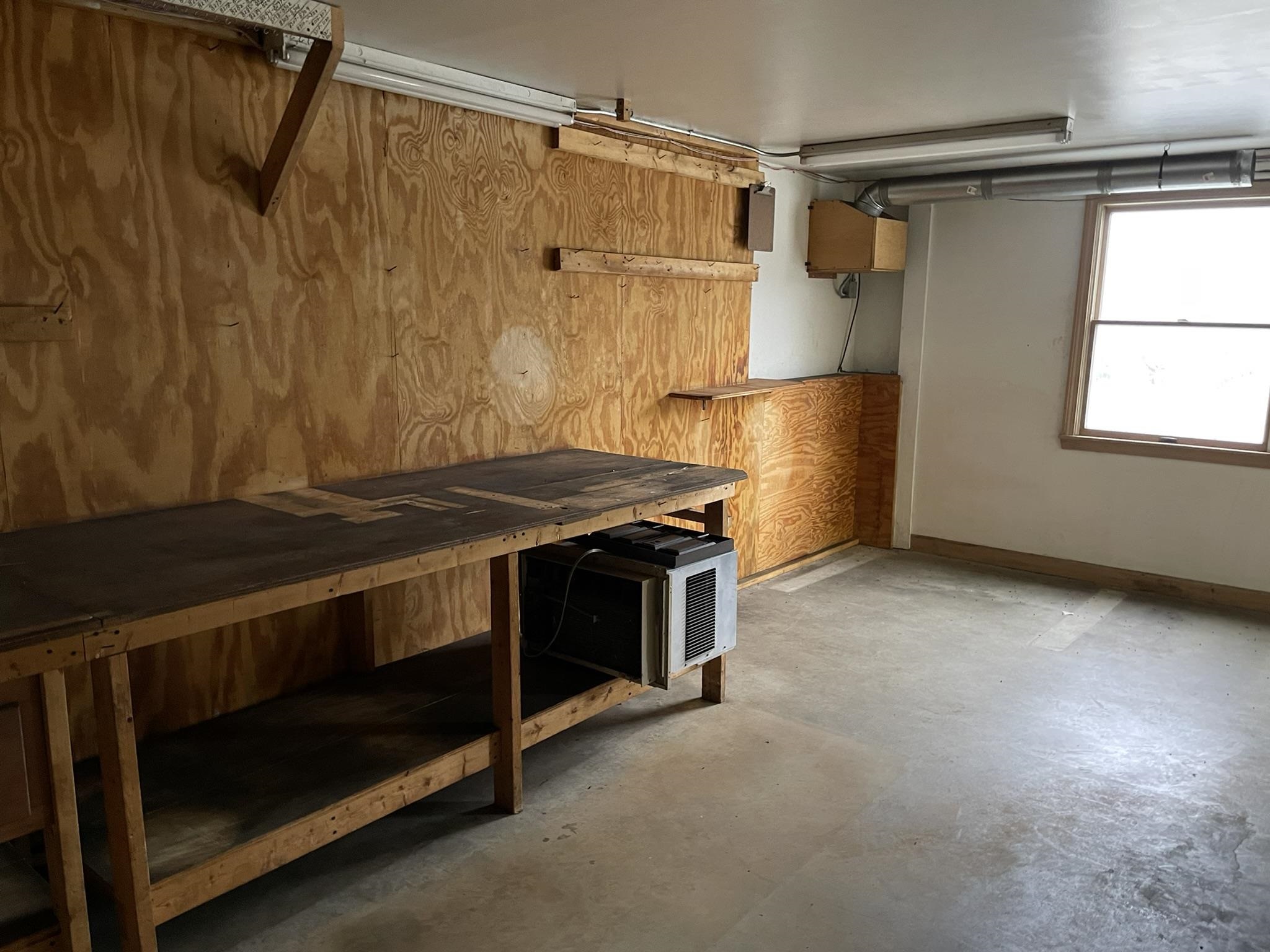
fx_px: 954
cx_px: 635
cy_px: 476
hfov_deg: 67.3
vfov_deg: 53.1
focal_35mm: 26
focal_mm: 4.2
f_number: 1.6
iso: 320
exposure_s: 1/60
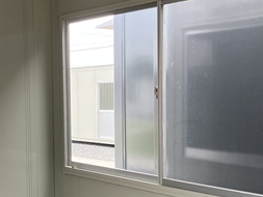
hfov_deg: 30.3
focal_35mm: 63
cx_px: 71
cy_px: 125
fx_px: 479
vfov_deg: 23.2
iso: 50
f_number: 1.8
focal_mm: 3.99
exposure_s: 1/121
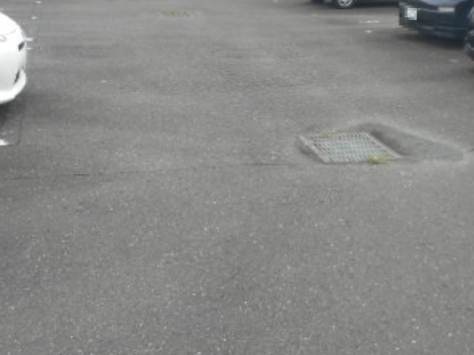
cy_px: 97
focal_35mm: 45
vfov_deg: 31.7
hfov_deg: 42.0
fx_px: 616
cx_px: 262
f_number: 3.7
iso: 80
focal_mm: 4.5
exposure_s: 1/125
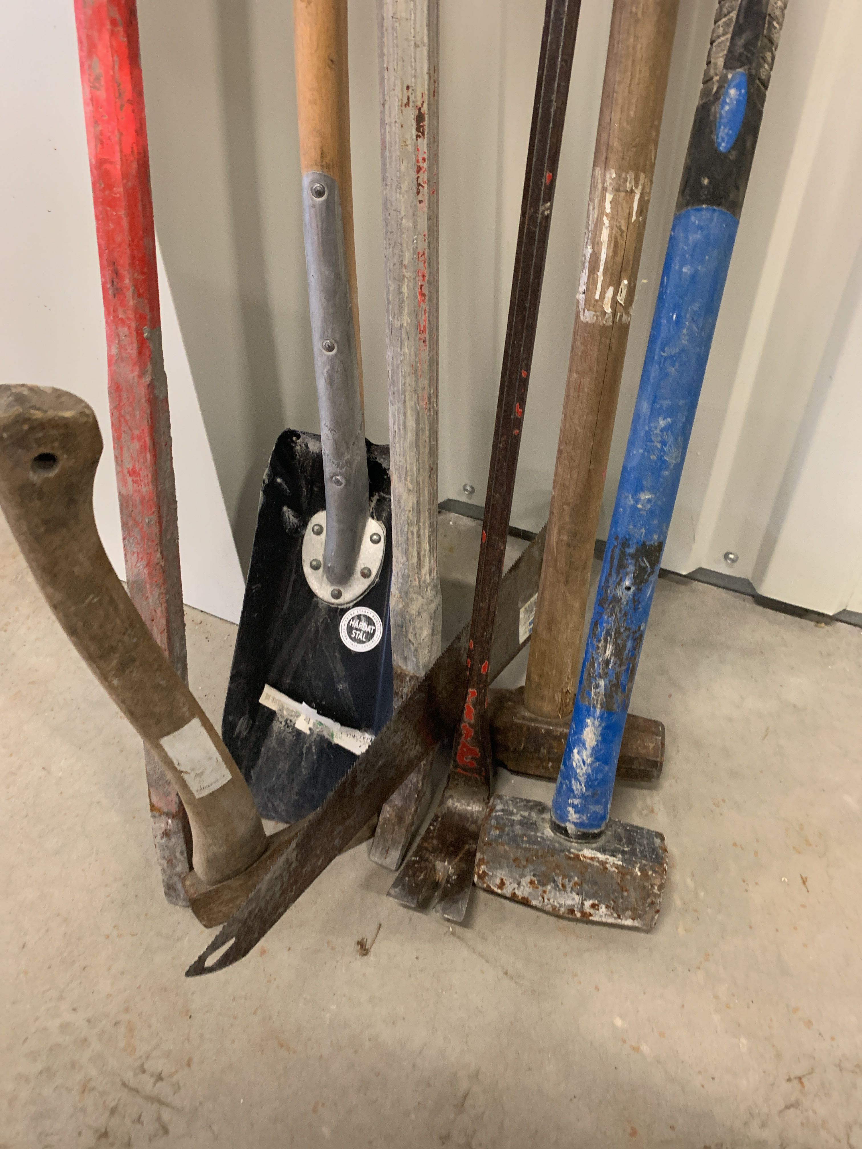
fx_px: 863
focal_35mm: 26
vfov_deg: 67.3
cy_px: 574
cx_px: 431
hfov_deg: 53.1
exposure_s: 1/50
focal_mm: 4.25
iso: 250
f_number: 1.8
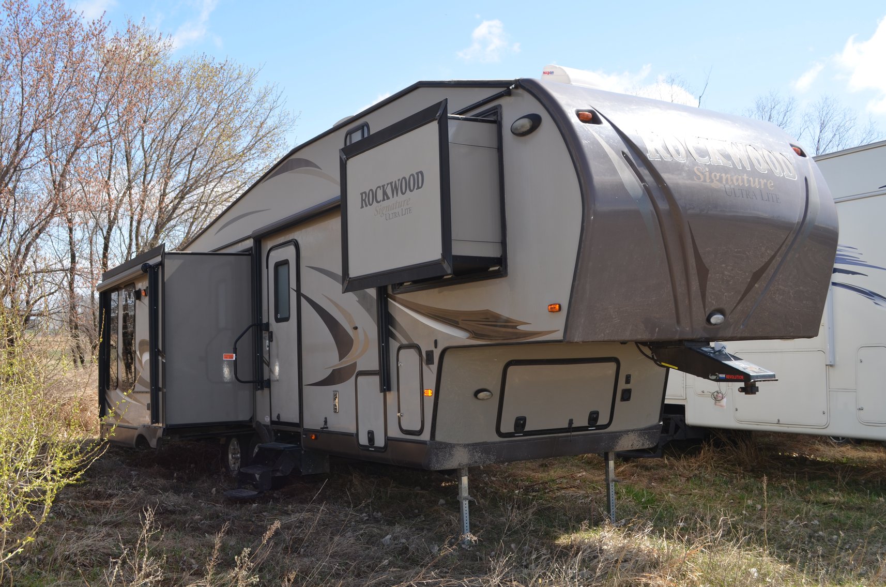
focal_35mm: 36
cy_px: 294
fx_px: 884
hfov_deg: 53.2
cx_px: 443
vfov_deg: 36.7
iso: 100
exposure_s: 1/200
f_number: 8
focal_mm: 24
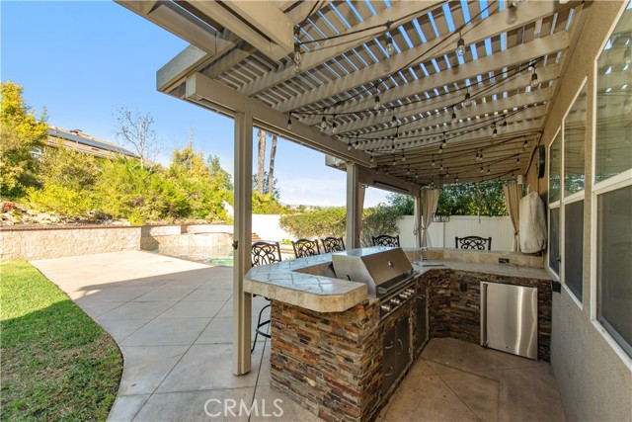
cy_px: 211
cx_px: 316
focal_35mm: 14
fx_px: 246
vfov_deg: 81.2
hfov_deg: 104.2
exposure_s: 1/125
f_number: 5.6
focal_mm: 14
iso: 110
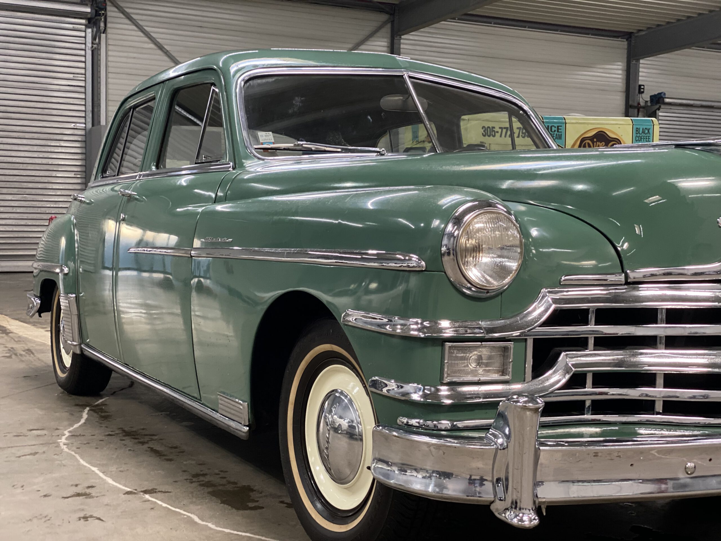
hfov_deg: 36.8
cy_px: 270
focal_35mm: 52
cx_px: 360
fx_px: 1083
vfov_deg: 28.0
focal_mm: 6
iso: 160
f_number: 2
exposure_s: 1/33
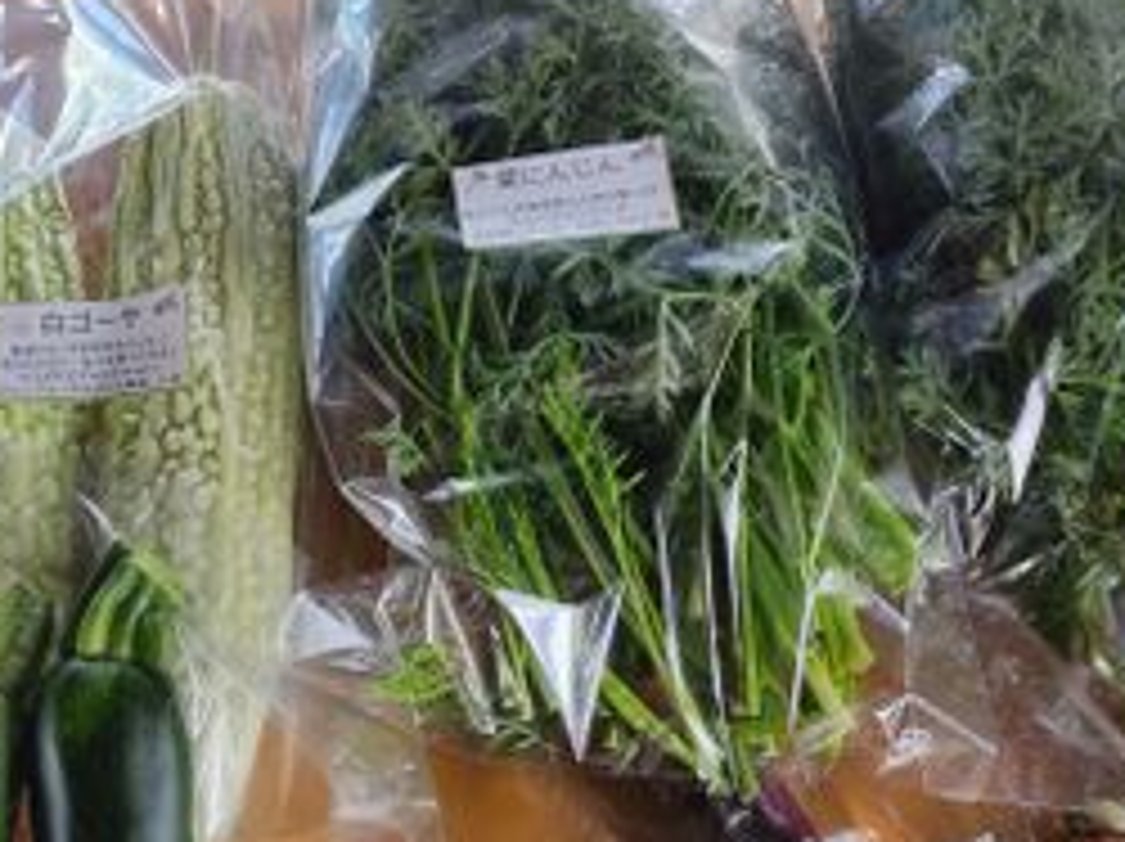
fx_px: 1623
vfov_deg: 28.4
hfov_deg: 37.9
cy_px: 680
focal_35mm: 50
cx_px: 400
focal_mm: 4.74
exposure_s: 1/50
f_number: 1.79
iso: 132
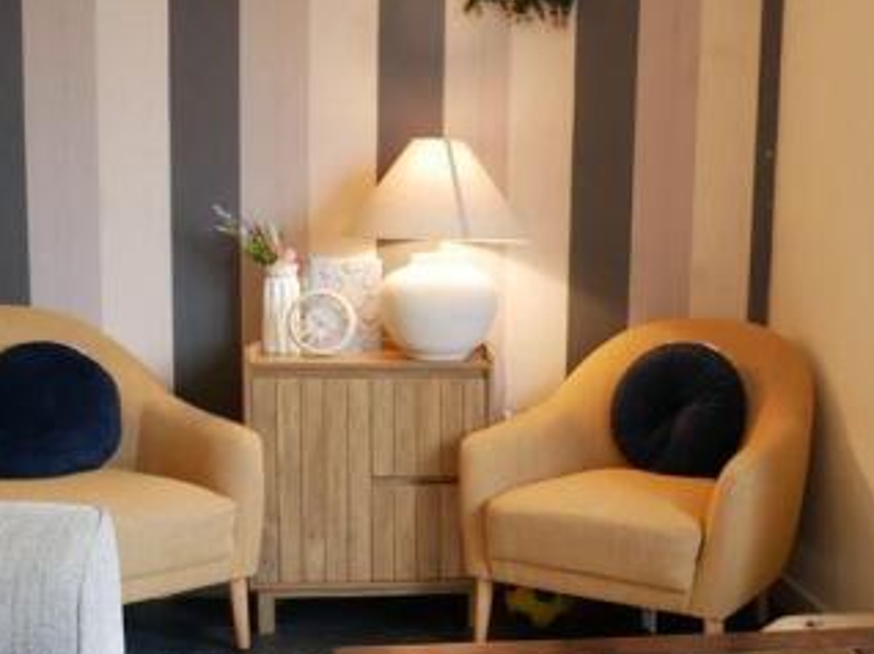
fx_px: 1110
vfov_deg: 32.7
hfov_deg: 41.7
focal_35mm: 44
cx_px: 658
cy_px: 414
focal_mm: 12
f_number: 3.5
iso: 800
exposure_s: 1/60
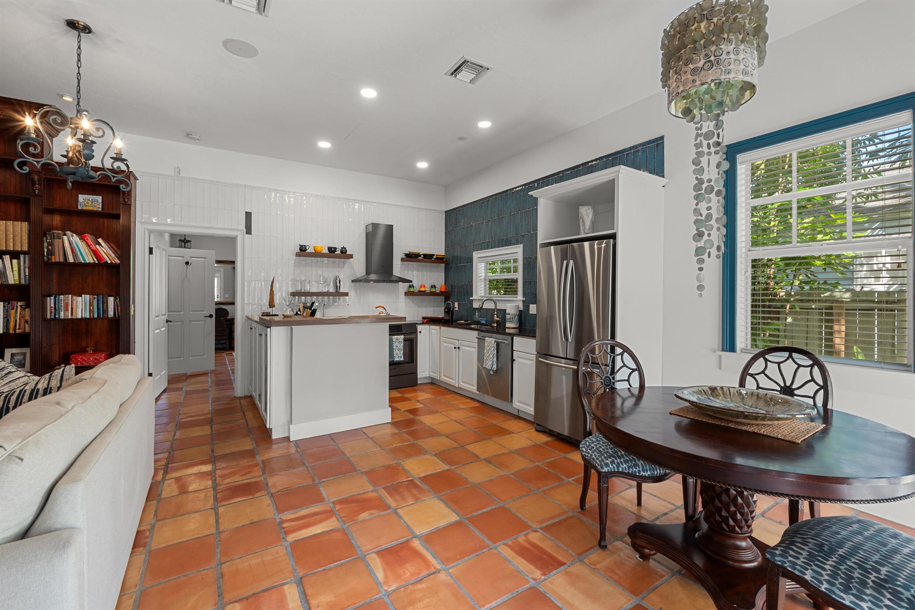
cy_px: 305
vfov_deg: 77.3
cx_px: 458
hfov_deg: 100.4
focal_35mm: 15
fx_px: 381
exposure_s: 1/5
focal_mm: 10
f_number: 7.1
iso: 100
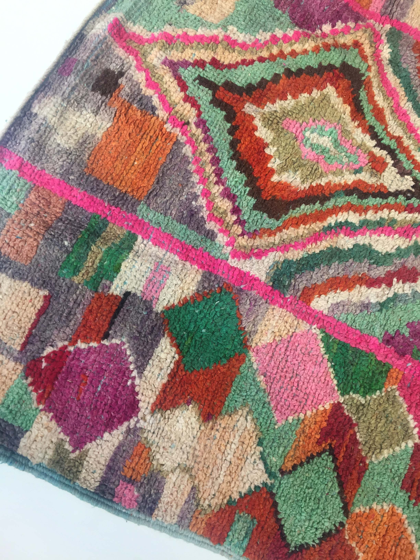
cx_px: 210
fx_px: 469
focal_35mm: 29
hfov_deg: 48.2
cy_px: 280
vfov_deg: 61.7
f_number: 2.2
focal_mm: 4.15
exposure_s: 1/50
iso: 40
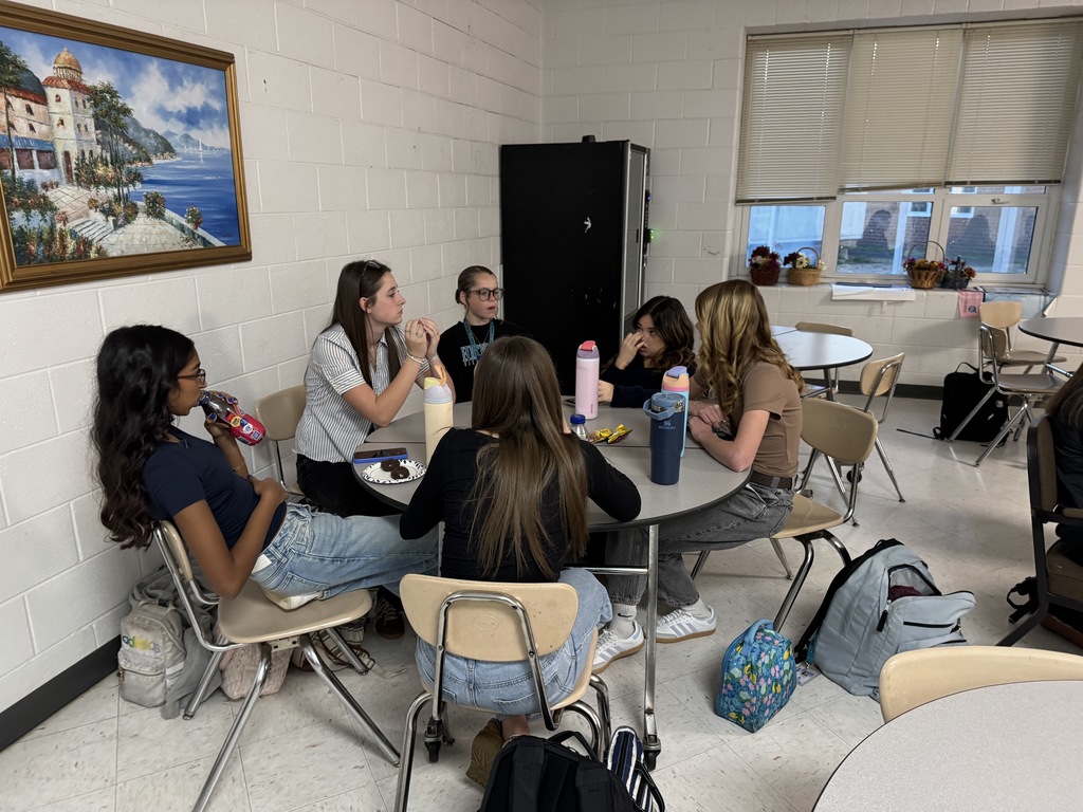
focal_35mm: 24
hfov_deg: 71.6
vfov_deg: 56.8
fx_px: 751
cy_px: 406
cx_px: 542
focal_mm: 6.76
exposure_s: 1/60
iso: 400
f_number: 1.78
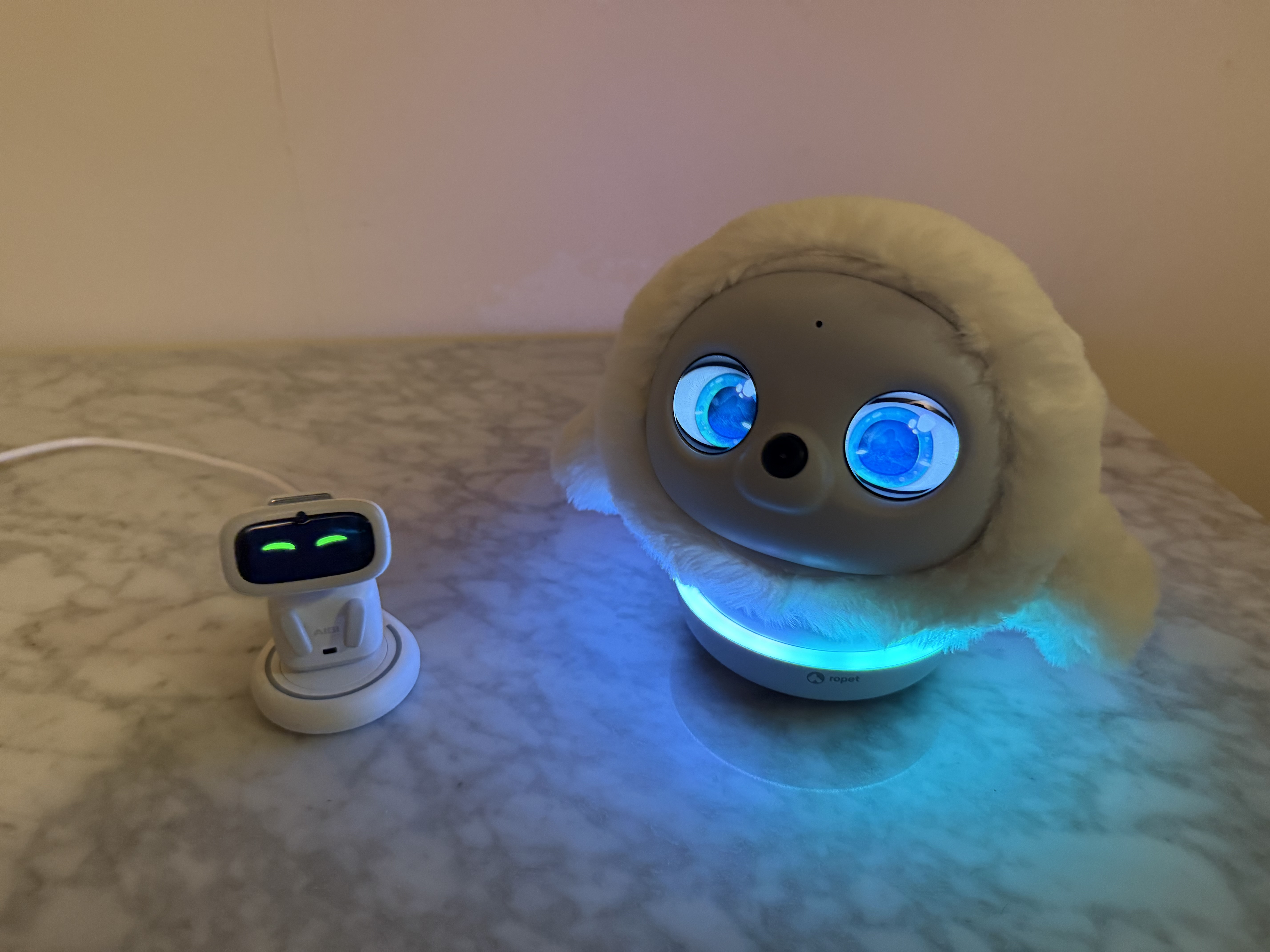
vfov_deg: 56.8
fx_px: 881
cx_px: 635
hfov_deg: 71.6
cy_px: 476
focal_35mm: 24
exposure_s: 1/50
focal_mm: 6.76
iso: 400
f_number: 1.78
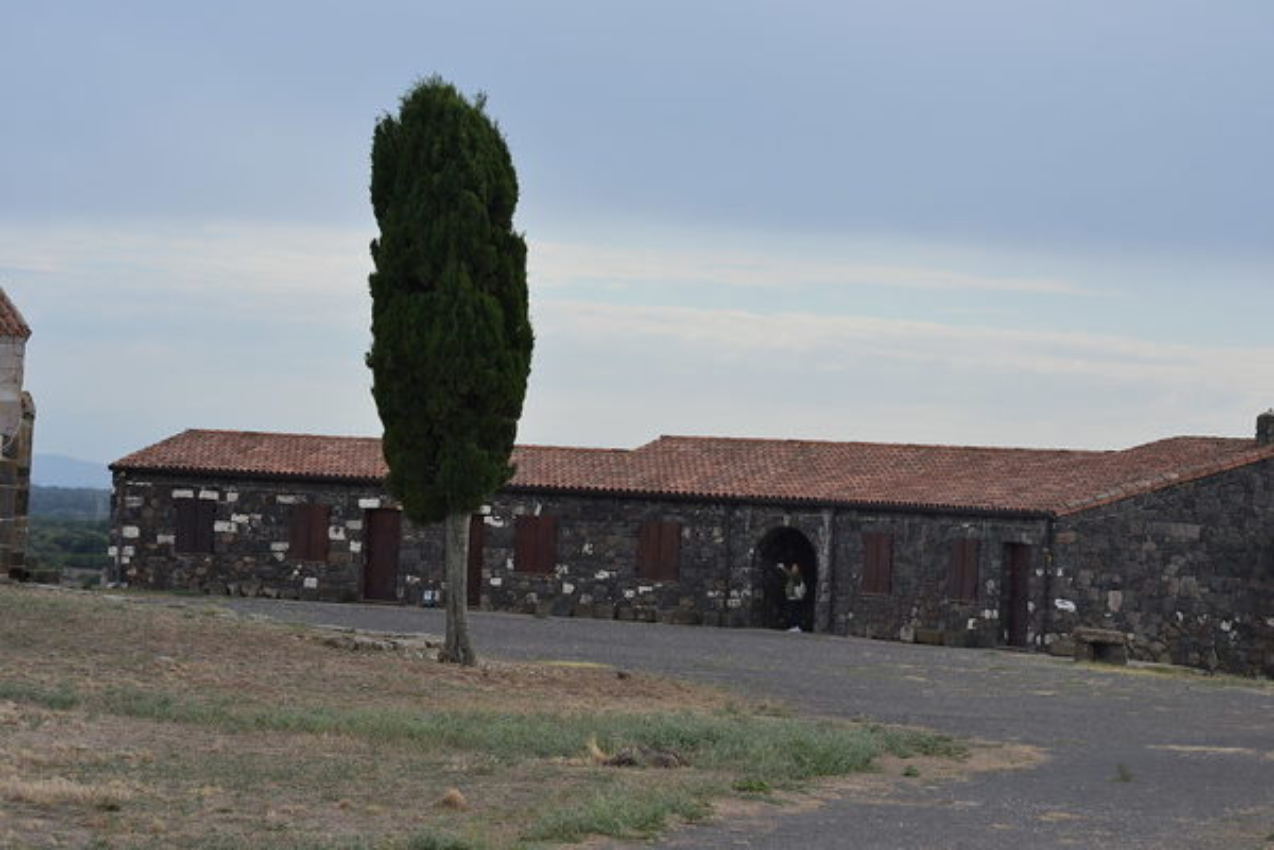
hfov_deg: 16.1
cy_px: 425
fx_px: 4512
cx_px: 637
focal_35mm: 128
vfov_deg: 10.8
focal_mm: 85
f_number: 5.6
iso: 220
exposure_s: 1/500
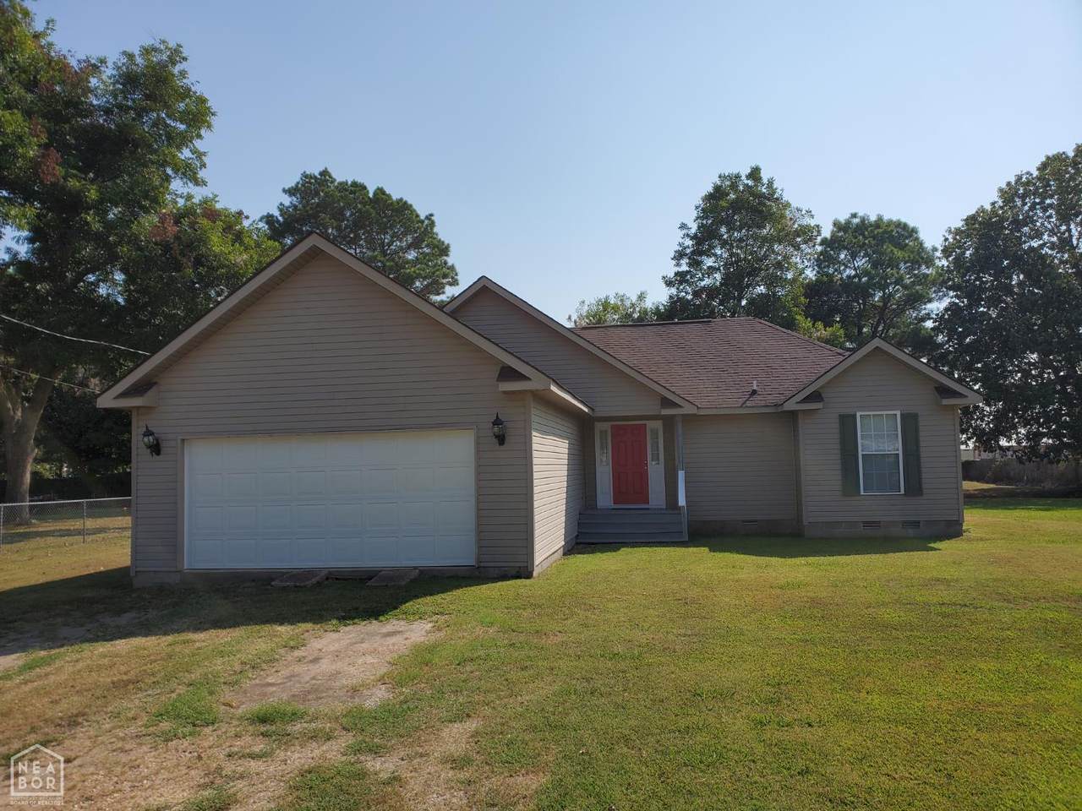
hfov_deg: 67.3
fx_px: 813
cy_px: 406
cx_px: 541
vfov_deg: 53.1
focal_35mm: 26
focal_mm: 4.3
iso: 50
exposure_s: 1/2493
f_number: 2.4
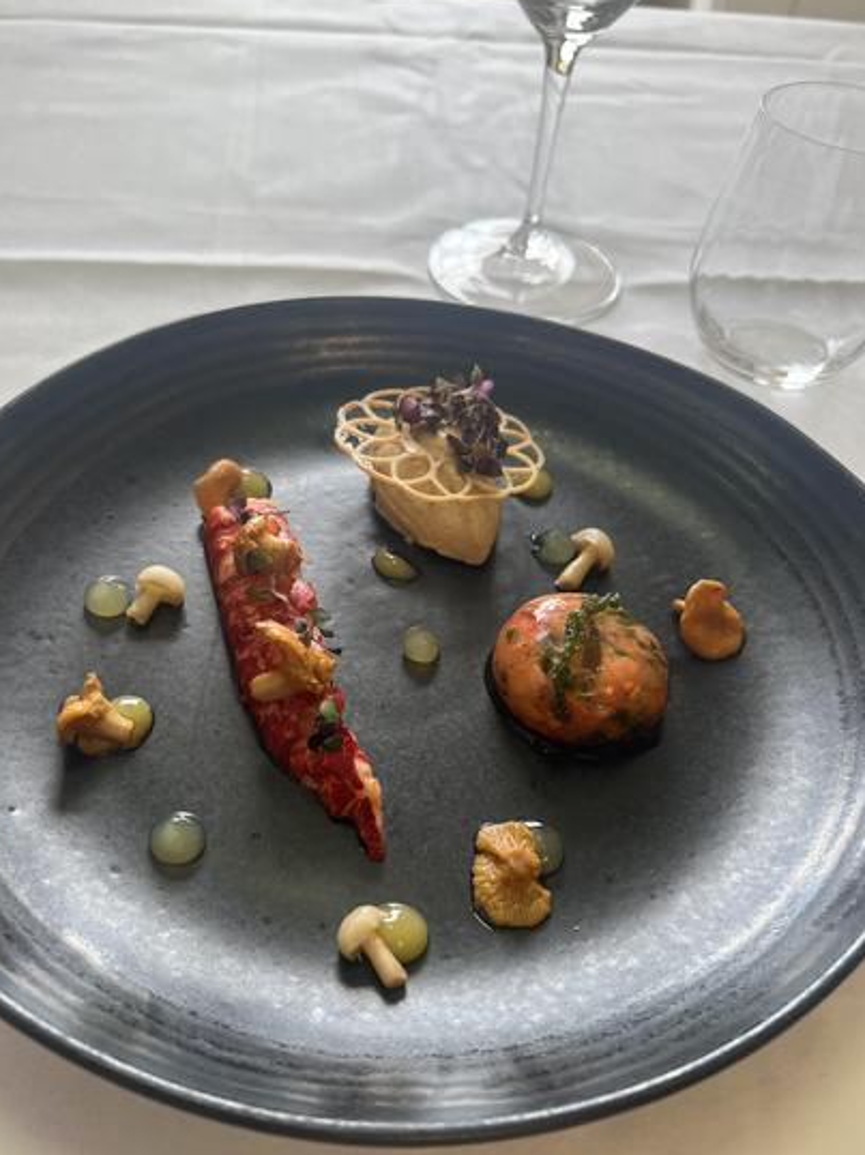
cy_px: 601
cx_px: 395
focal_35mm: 29
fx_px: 967
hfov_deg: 48.1
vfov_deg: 61.7
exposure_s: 1/125
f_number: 1.5
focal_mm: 5.7
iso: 32
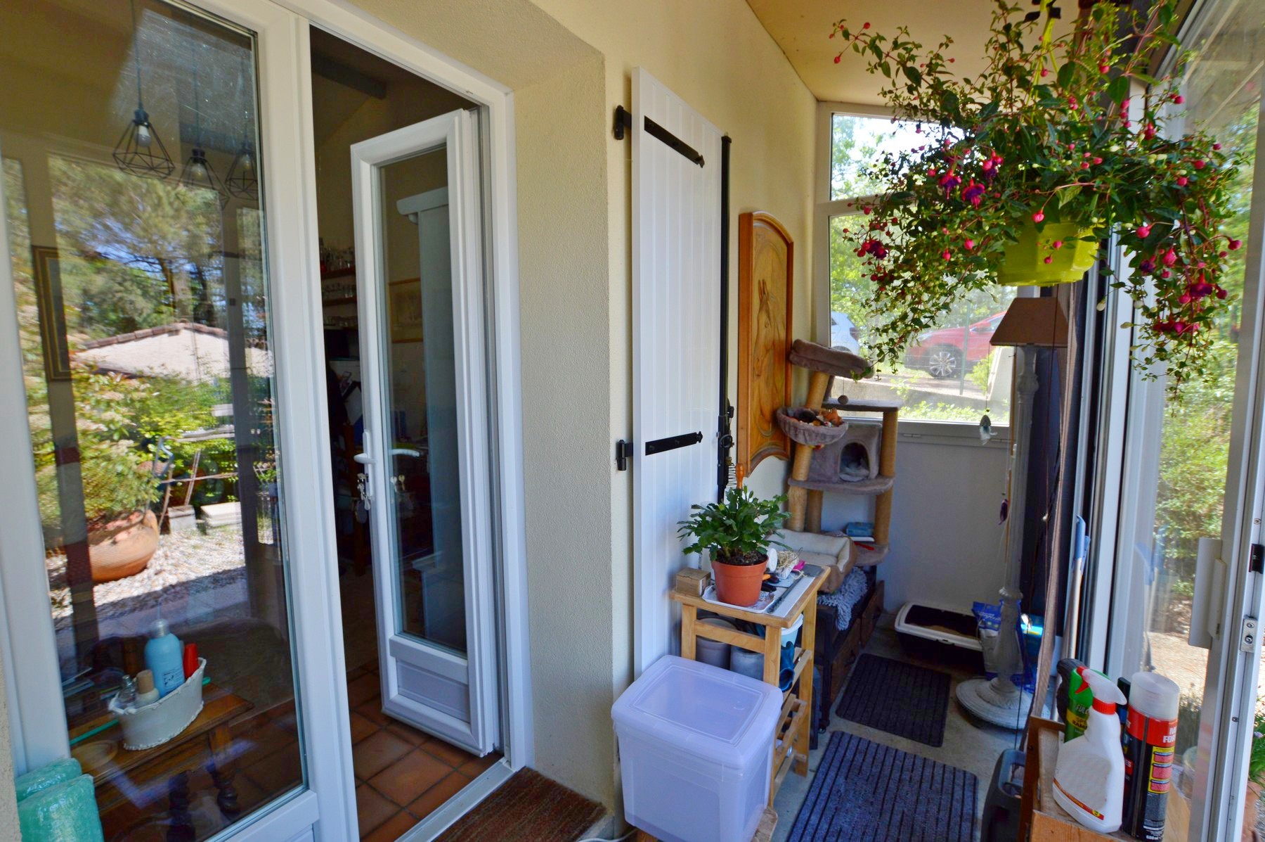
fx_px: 527
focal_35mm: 15
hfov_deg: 100.4
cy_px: 421
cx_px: 632
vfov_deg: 77.2
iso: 320
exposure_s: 1/125
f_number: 5.6
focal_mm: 10
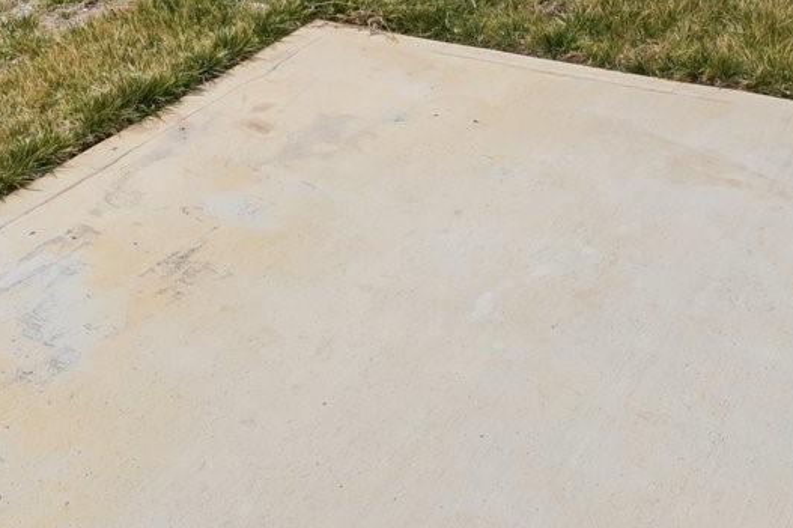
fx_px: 1541
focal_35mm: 70
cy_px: -455
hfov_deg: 28.7
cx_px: 286
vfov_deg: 16.1
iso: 100
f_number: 8
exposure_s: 1/100
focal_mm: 12
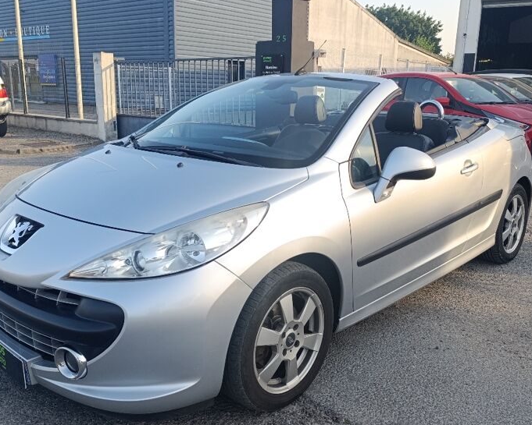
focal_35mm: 33
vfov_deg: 44.6
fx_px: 520
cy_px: 214
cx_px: 259
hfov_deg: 54.2
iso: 50
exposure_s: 1/123
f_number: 1.6
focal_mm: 6.14
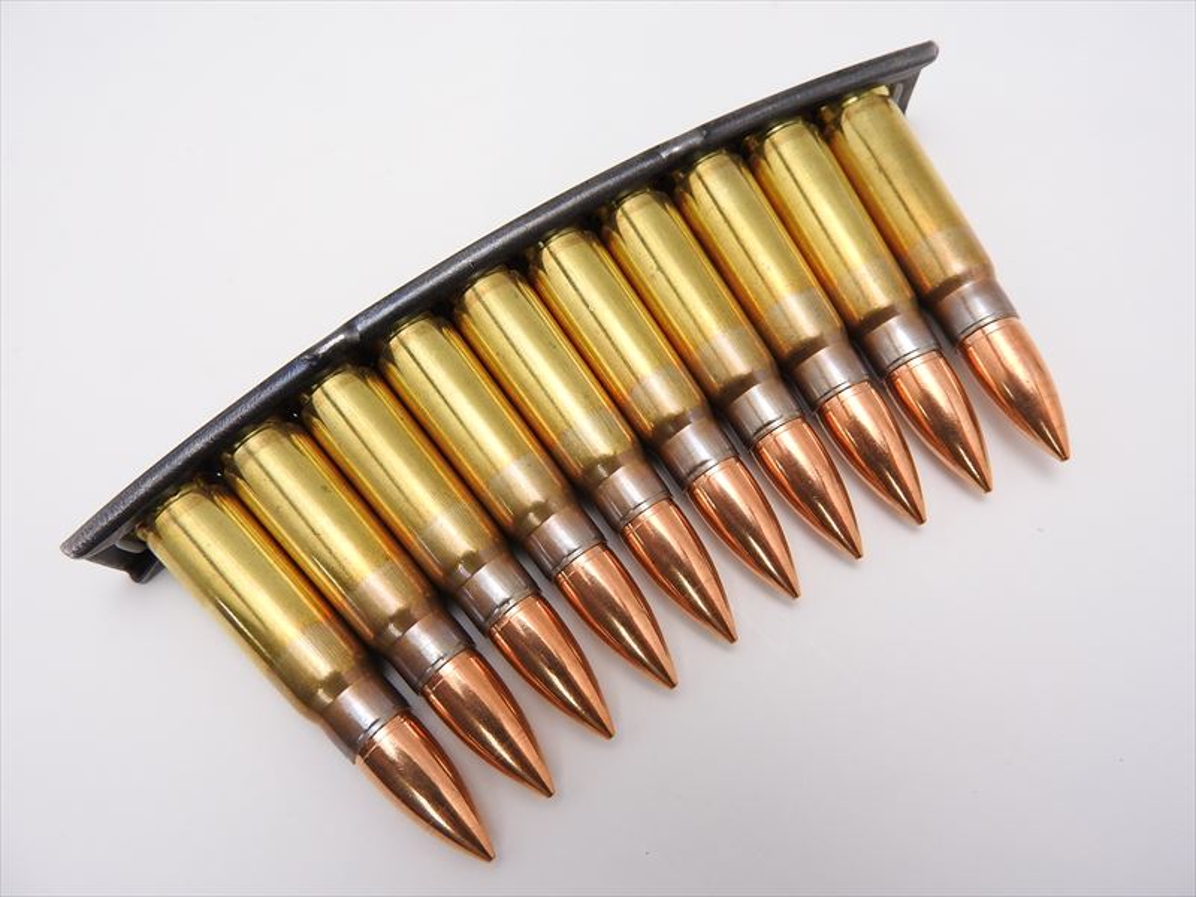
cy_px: 448
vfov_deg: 56.8
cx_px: 598
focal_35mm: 24
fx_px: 829
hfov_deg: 71.6
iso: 100
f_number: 3.3
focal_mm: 4.3
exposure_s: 1/50
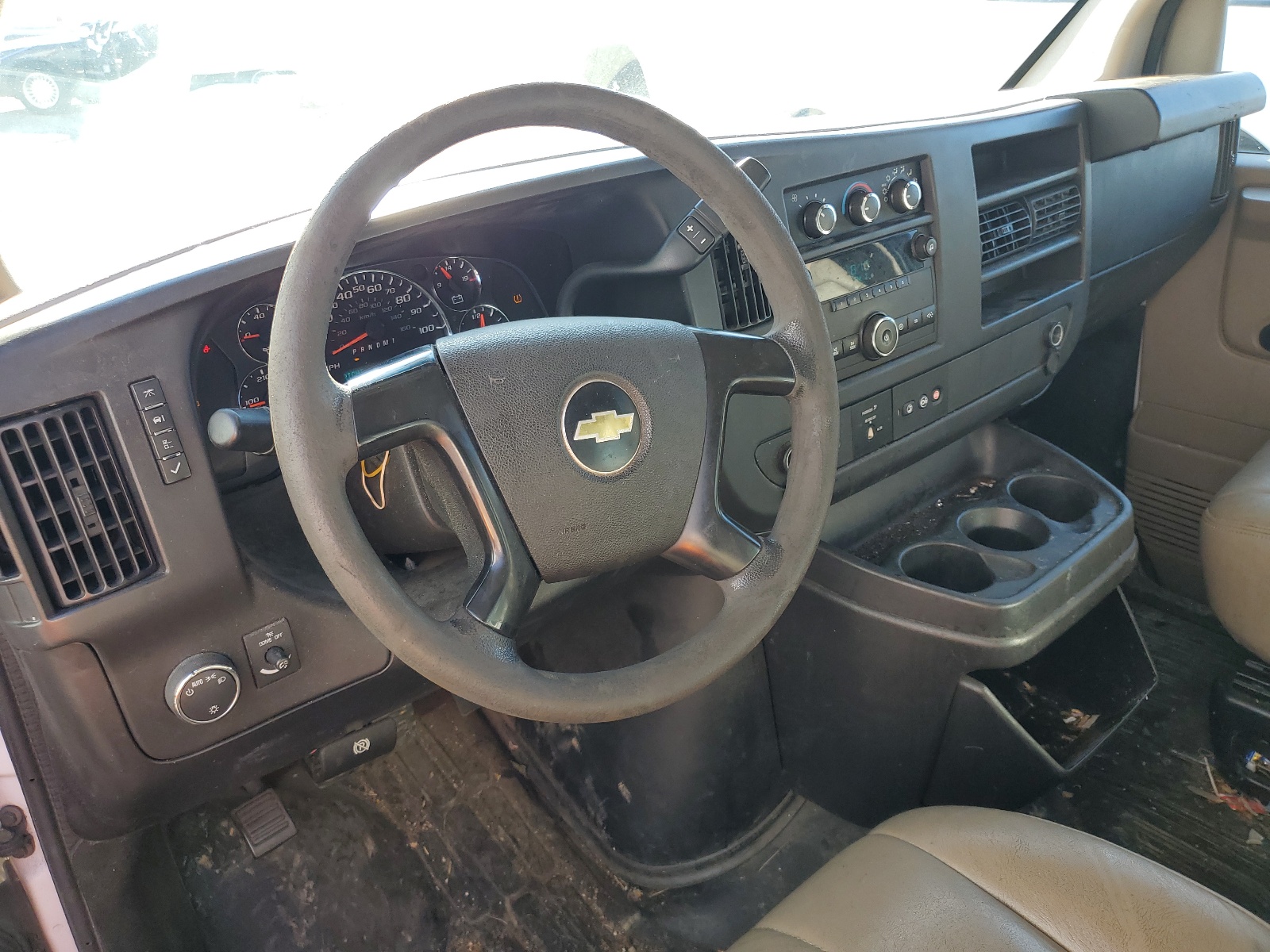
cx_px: 635
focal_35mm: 26
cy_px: 476
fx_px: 954
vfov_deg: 53.1
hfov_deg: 67.3
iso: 50
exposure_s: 1/196
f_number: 1.5
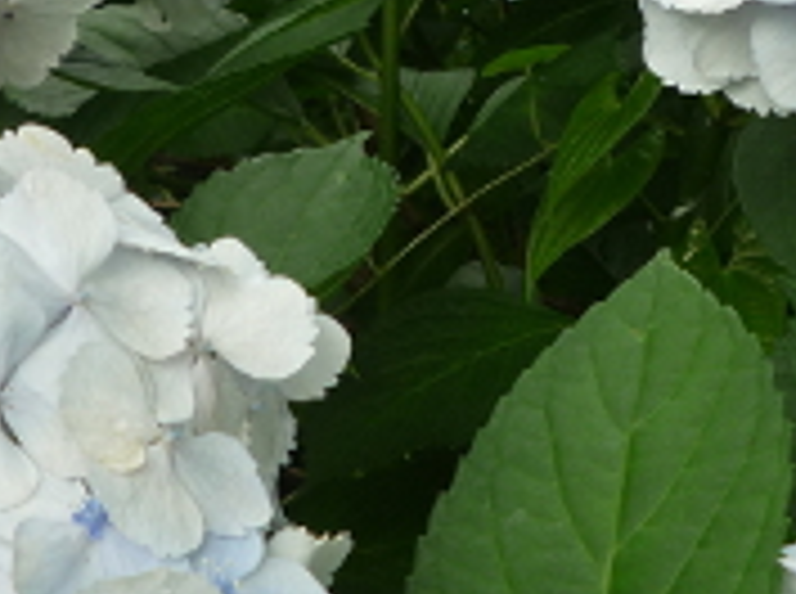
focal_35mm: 106
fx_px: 2433
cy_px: 216
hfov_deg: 18.6
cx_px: 414
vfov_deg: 13.9
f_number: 3.4
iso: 100
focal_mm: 5.3
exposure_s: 1/100
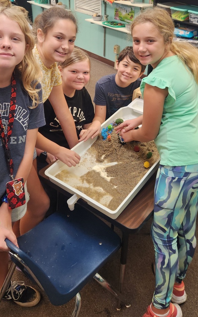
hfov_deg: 45.5
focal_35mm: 27
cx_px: 70
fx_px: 233
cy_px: 160
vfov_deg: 68.4
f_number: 1.8
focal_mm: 5.4
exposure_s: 1/120
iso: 160
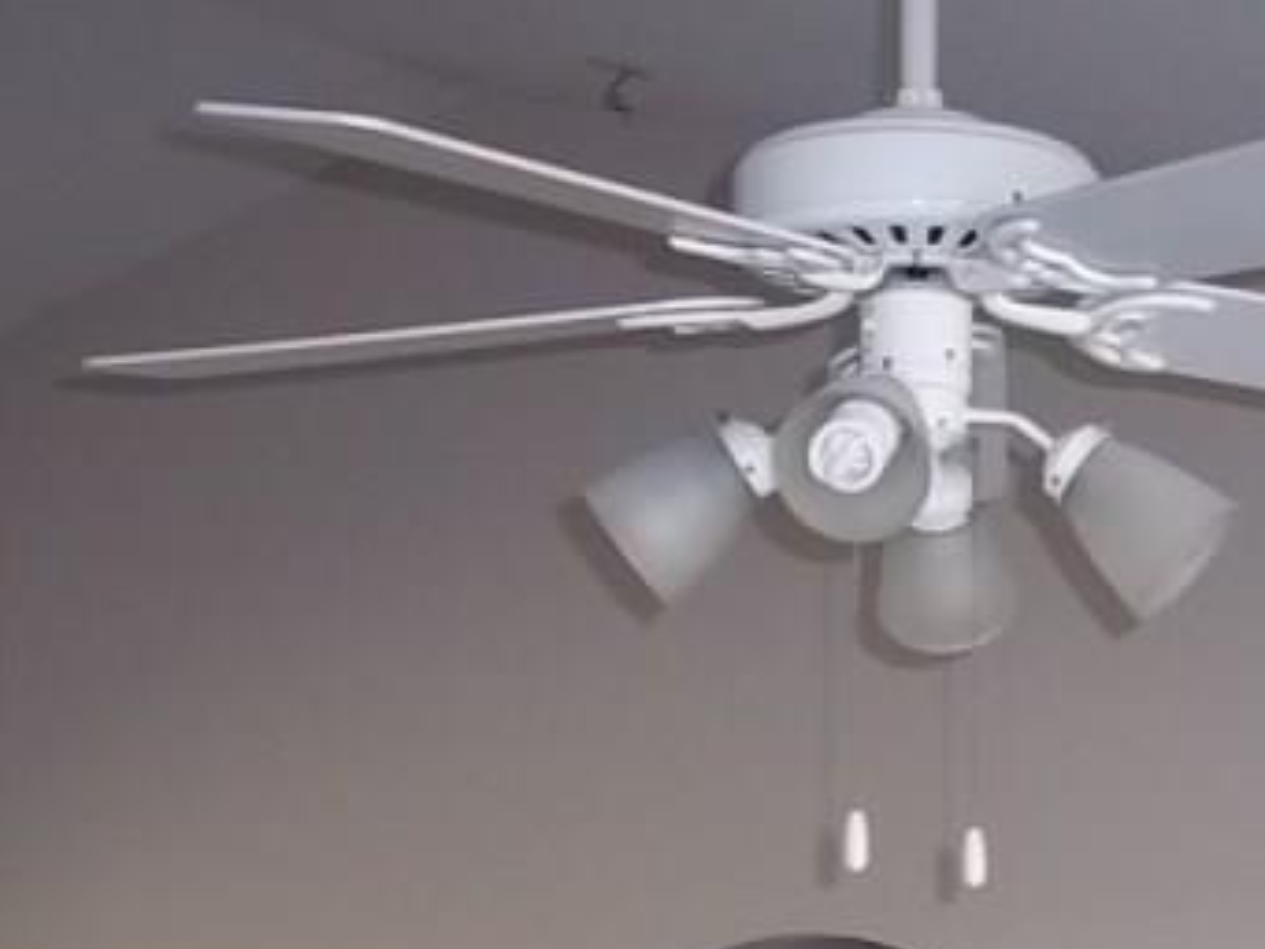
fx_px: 3948
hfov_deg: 17.9
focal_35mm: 108
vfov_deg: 13.0
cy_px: 1416
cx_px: 1120
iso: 160
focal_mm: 6.5
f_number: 3.1
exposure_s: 1/30
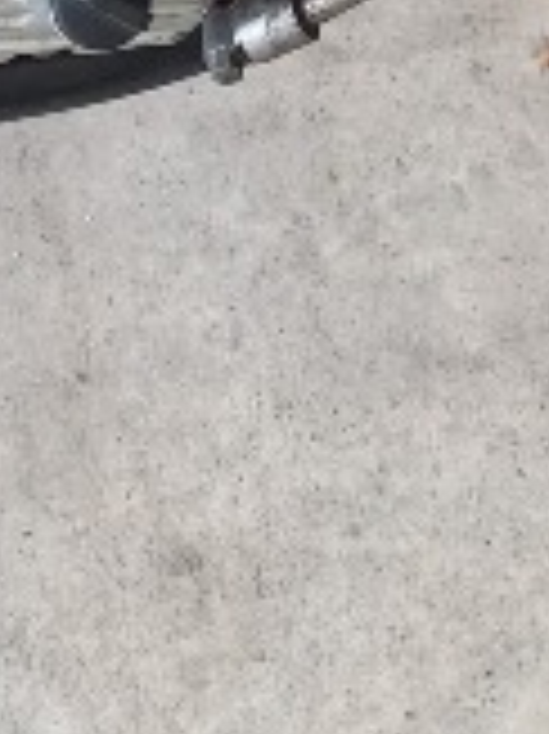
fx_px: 2499
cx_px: 153
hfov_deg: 12.5
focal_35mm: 118
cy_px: -869
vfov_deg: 13.5
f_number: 1.8
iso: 250
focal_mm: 4.65
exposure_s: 1/40
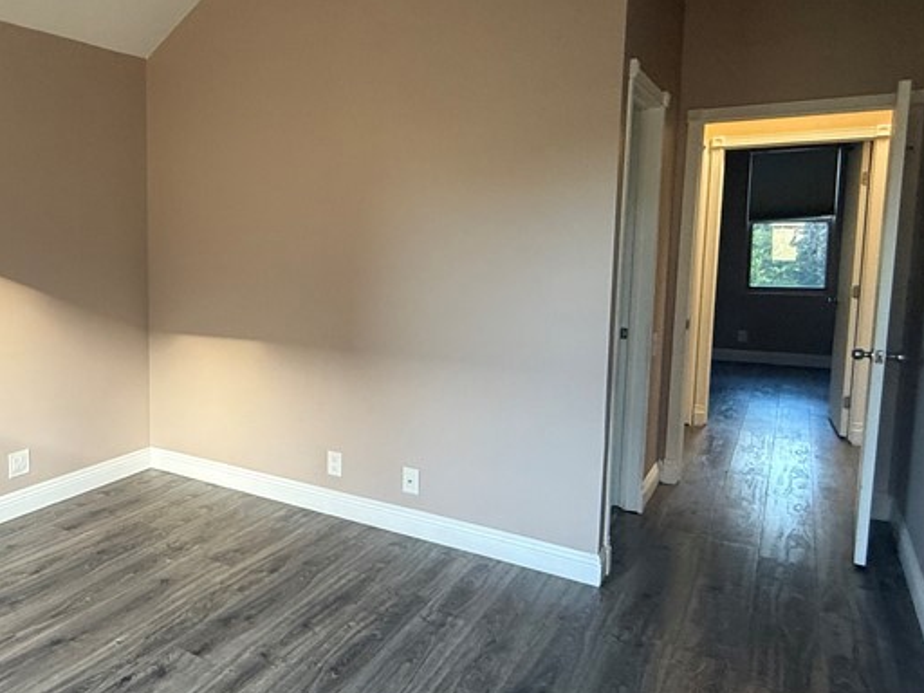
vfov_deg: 49.7
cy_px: 312
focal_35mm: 28
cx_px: 199
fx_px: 747
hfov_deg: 59.0
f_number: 2.2
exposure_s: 1/99
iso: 250
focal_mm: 2.22
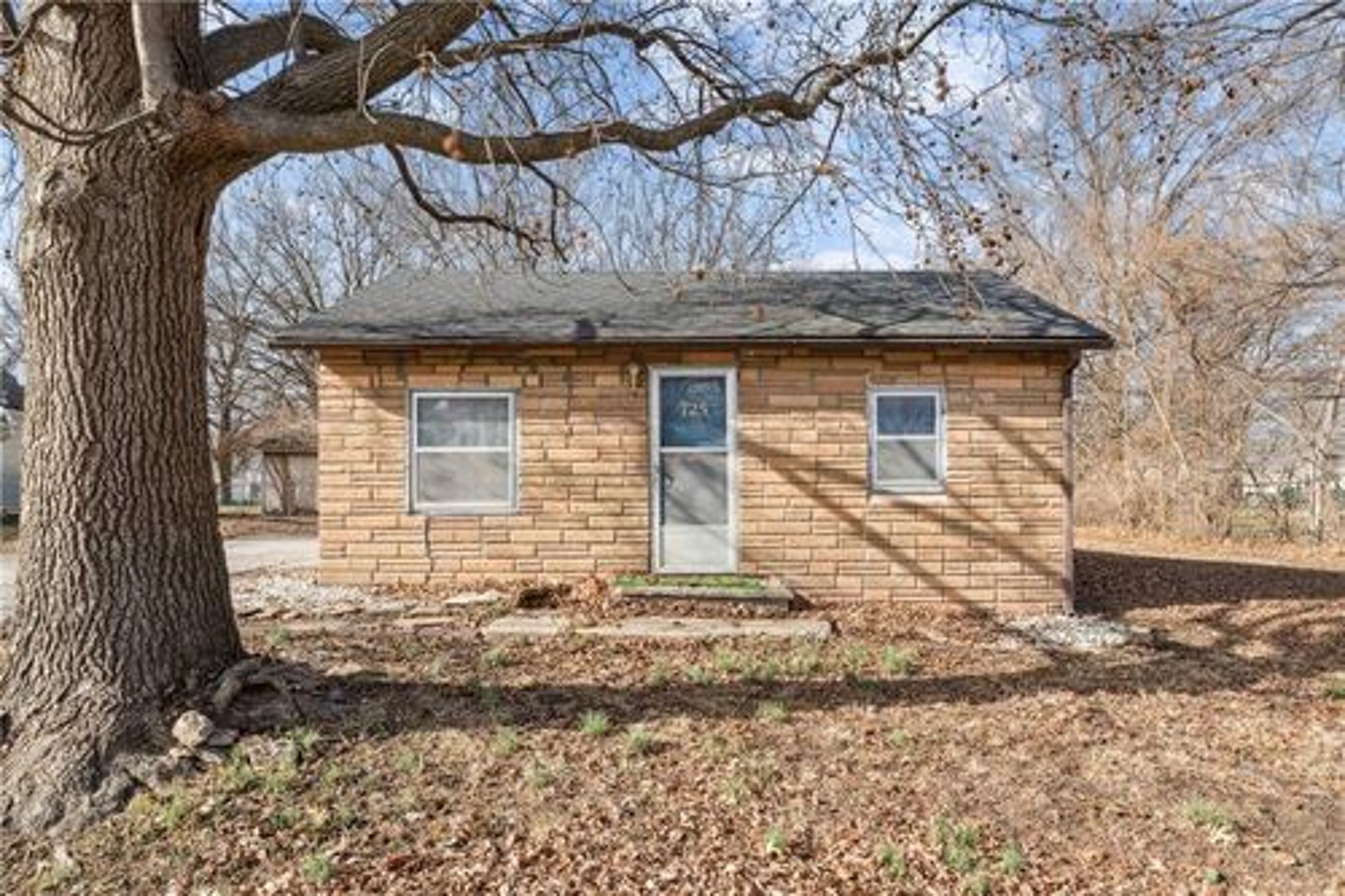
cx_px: 672
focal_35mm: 21
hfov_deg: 82.0
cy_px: 448
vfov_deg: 60.2
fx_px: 773
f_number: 22
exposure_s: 1/15
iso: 100
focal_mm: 20.7
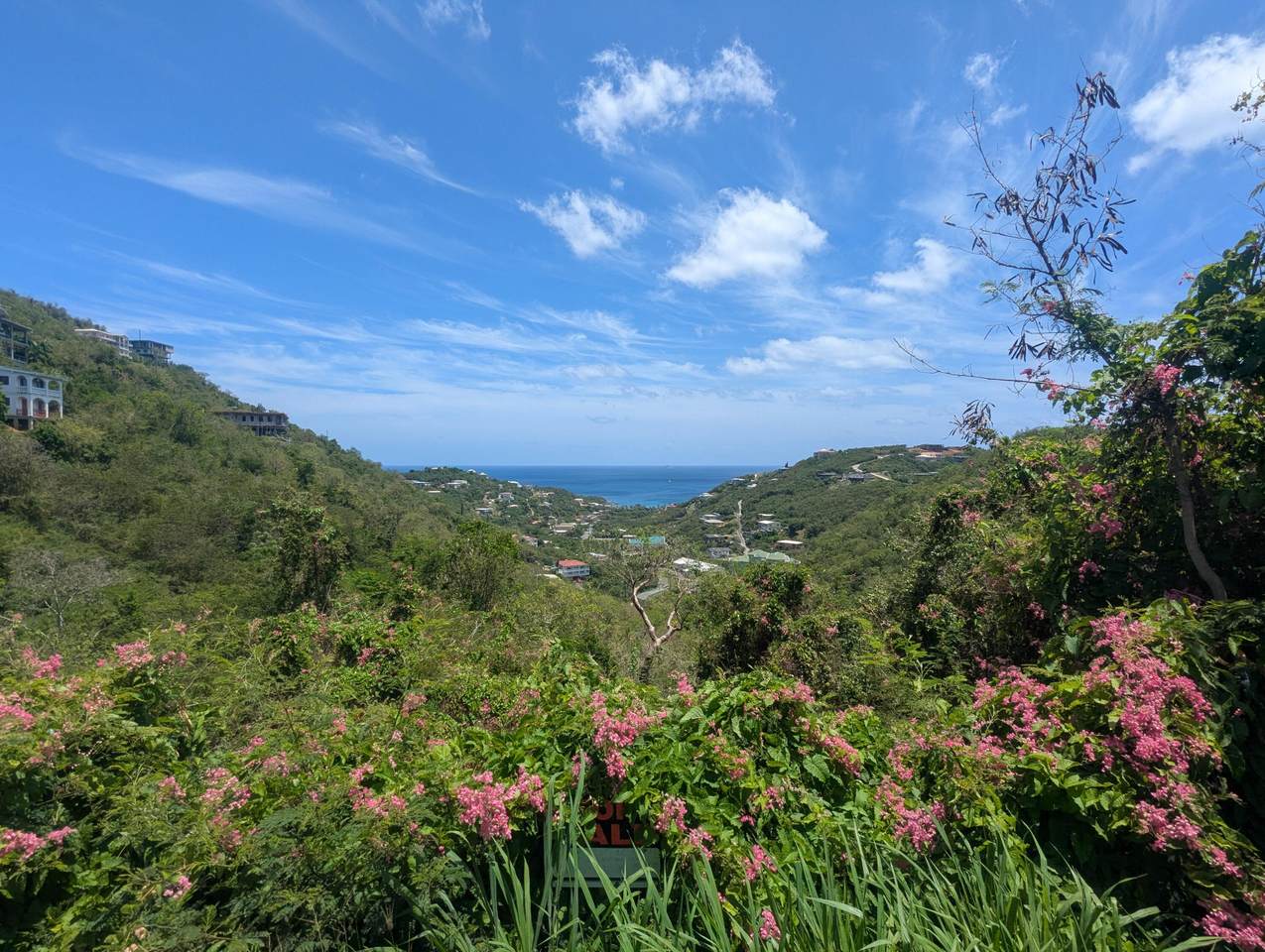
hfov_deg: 94.4
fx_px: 586
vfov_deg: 78.2
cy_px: 476
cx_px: 632
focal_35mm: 16
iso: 52
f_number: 2.2
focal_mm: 2.35
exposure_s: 1/2020
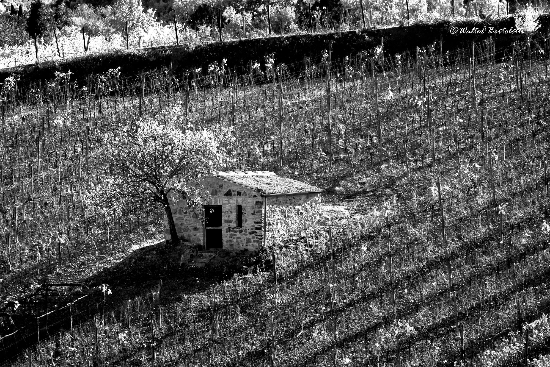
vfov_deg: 4.7
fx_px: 4491
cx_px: 275
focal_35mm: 294
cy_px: 184
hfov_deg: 7.0
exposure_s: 1/800
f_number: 8
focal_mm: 294
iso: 640
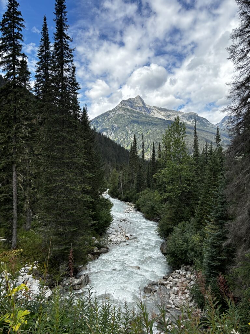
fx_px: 250
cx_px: 125
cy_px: 167
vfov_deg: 67.3
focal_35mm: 26
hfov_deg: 53.1
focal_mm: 5.96
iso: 50
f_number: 1.6
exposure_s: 1/1164
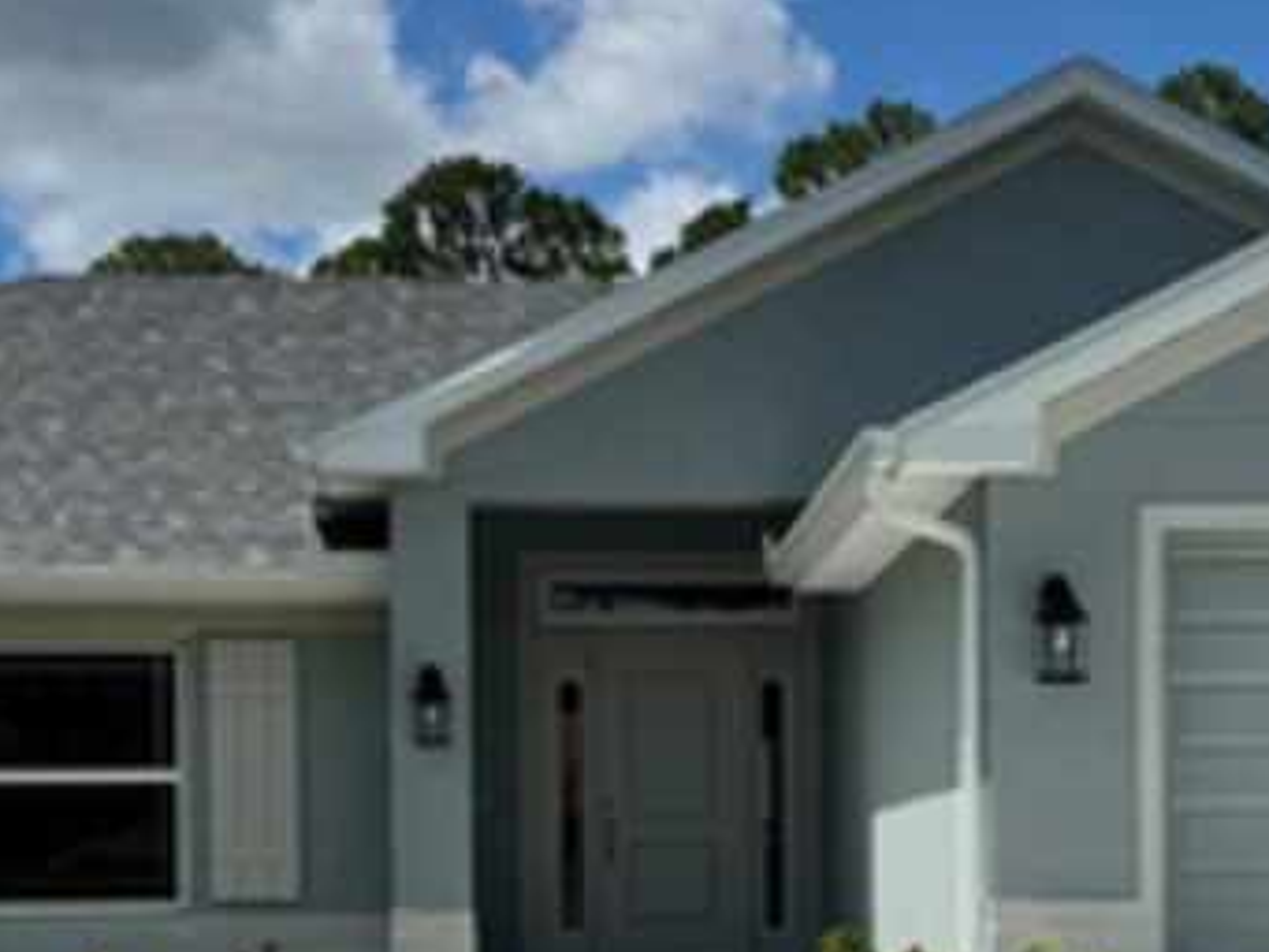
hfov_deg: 21.7
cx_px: 822
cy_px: 937
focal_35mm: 90
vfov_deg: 16.1
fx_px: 3301
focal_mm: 6.76
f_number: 1.78
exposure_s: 1/9009
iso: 80
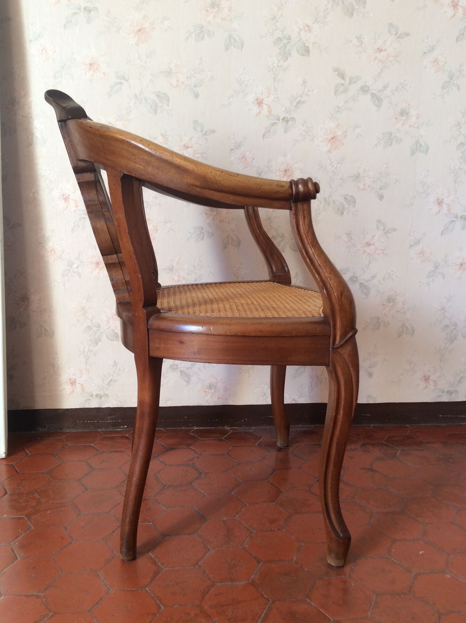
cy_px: 312
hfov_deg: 44.1
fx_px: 576
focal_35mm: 32
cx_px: 233
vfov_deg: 56.9
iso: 40
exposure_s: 1/25
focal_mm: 3.3
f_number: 2.4
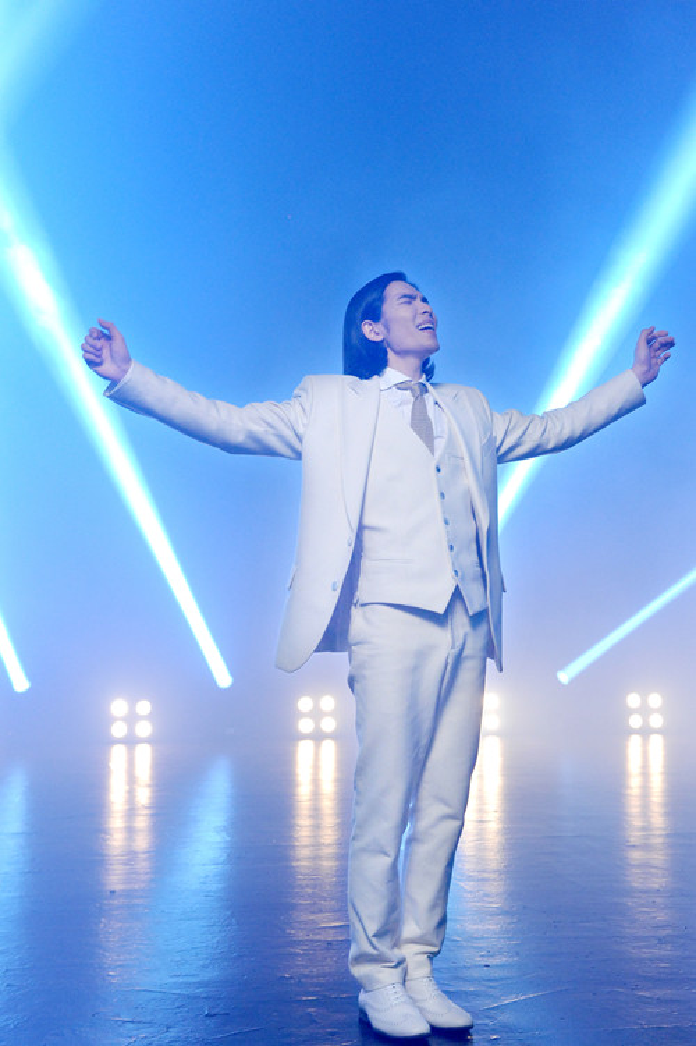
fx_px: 1509
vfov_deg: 38.2
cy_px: 523
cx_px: 348
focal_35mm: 52
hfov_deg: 26.0
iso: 3200
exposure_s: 1/200
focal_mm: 52
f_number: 4.5
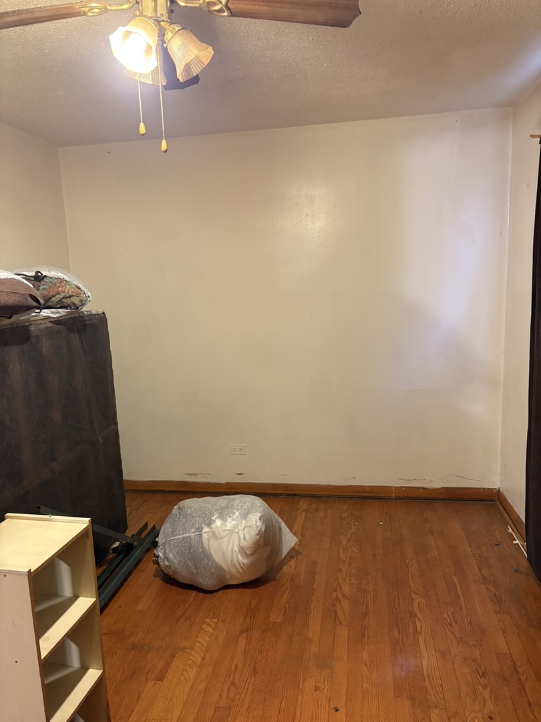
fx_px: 542
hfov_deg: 53.1
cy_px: 361
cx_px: 270
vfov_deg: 67.3
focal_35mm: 26
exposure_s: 1/30
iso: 500
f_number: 1.6
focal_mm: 5.96
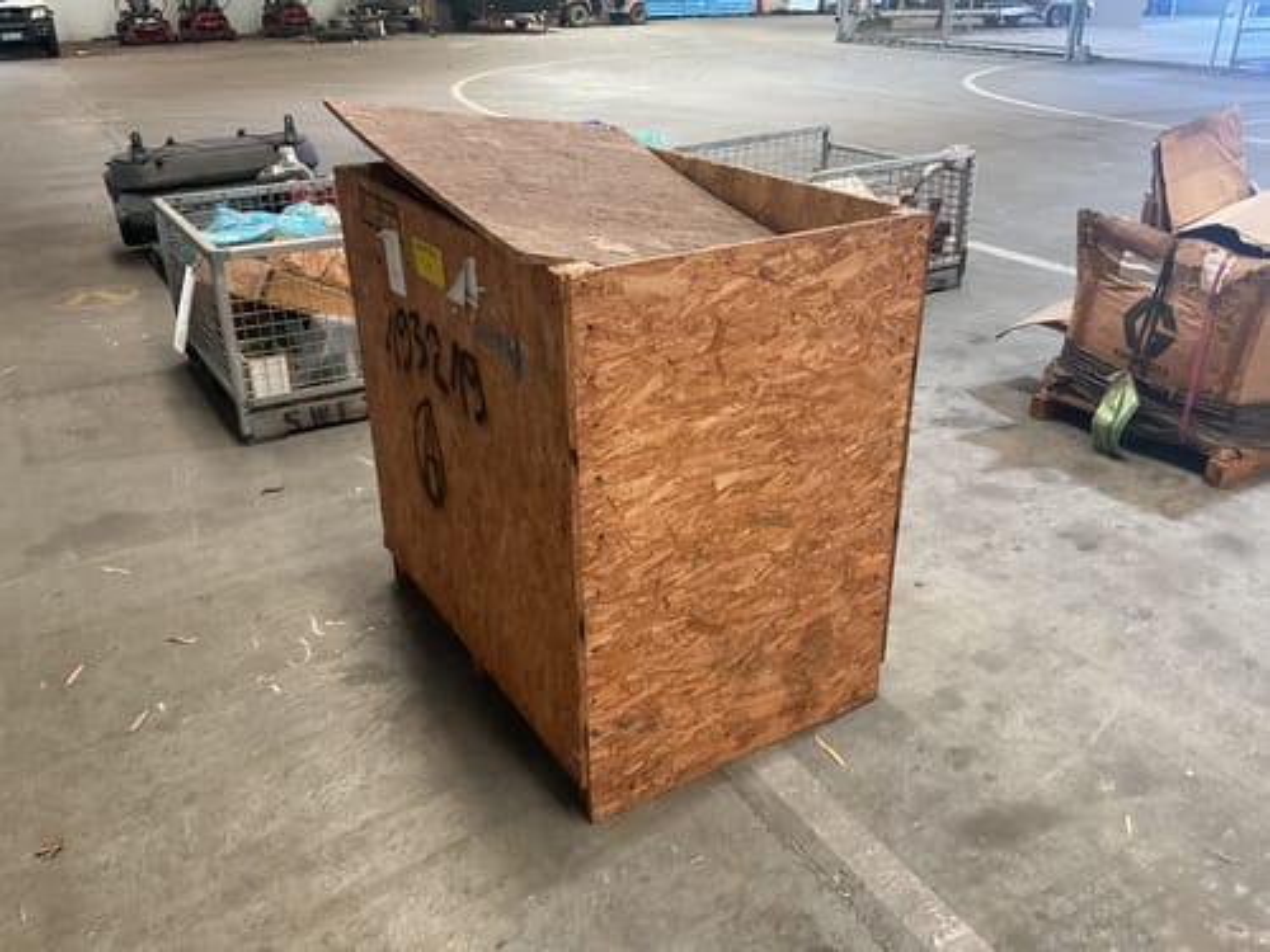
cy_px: 476
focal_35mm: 29
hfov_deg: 61.7
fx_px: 1064
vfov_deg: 48.2
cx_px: 635
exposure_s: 1/60
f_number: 1.8
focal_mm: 3
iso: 200
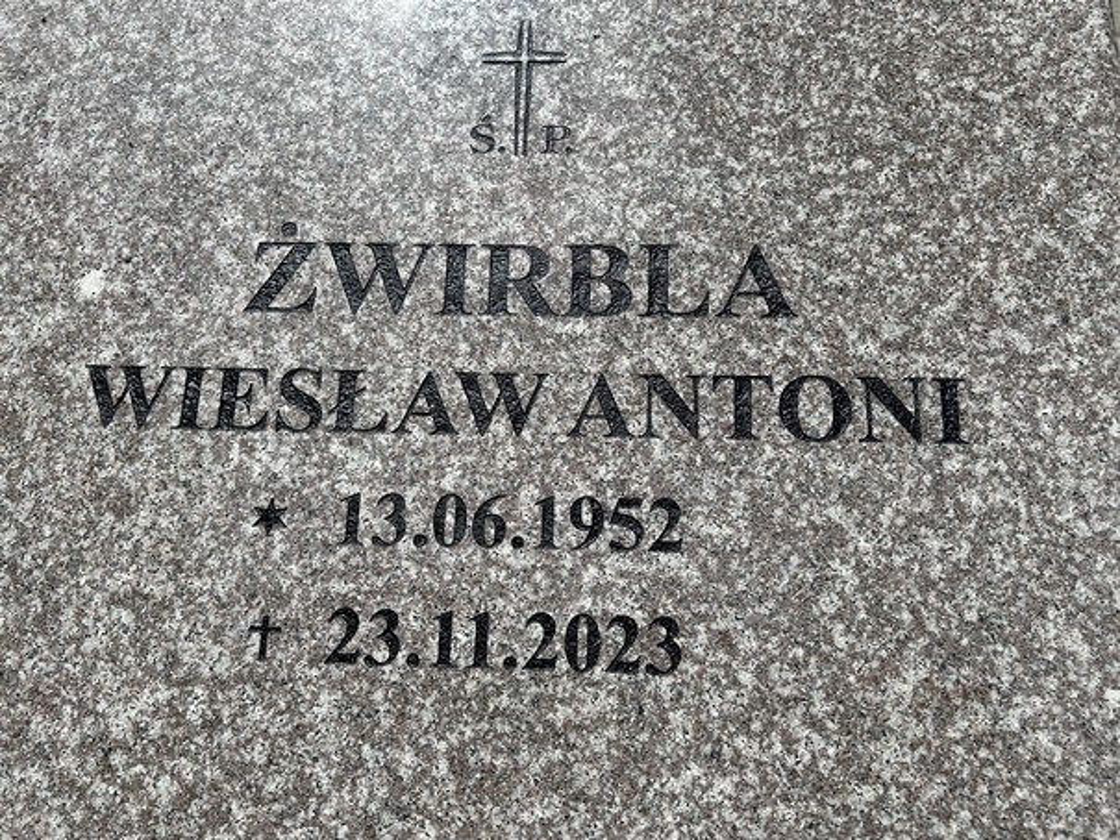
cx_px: 560
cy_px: 420
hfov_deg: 67.3
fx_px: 841
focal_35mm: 26
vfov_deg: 53.1
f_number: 1.5
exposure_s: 1/9434
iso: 50
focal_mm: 5.7
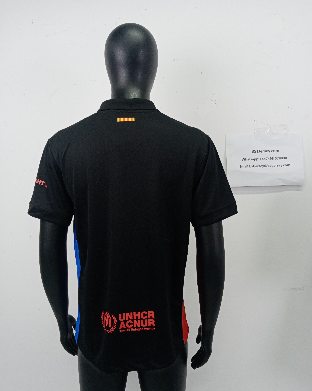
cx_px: 154
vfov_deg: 62.1
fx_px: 323
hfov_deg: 51.5
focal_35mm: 28
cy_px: 214
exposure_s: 1/100
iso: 163
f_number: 1.8
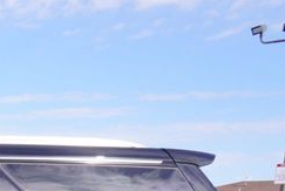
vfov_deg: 12.1
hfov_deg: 16.0
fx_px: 801
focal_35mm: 101
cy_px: 381
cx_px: -274
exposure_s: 1/125
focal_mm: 16
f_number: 9
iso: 100
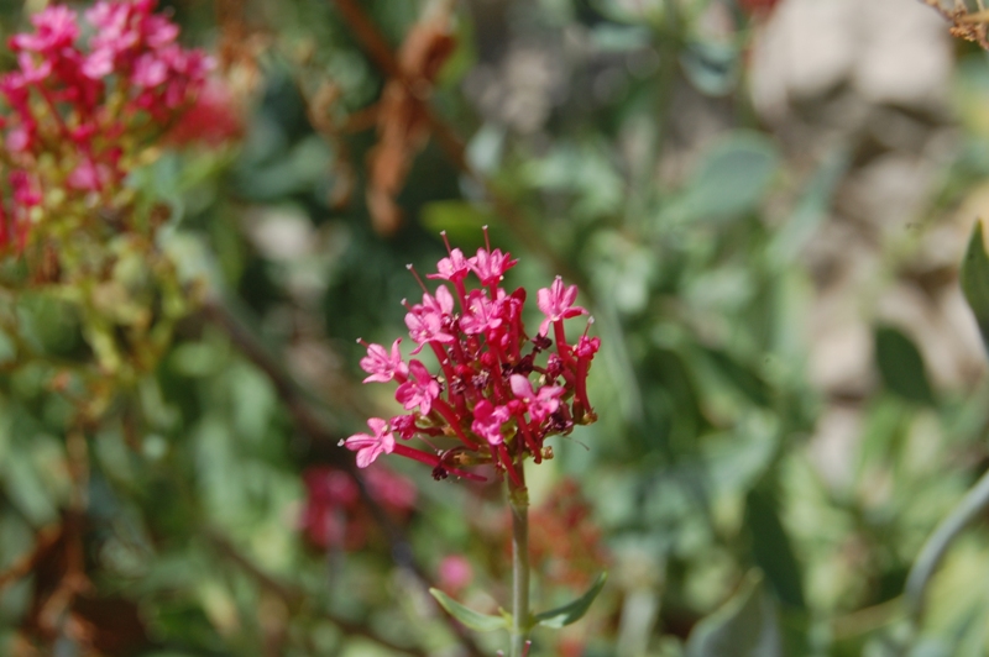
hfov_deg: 24.6
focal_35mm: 82
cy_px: 328
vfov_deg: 16.5
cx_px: 494
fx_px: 2265
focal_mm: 55
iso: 280
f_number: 8
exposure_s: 1/60
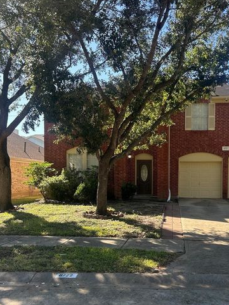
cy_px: 187
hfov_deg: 39.1
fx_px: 318
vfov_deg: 50.9
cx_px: 157
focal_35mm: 36
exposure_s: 1/743
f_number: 1.5
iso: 50
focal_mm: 5.7
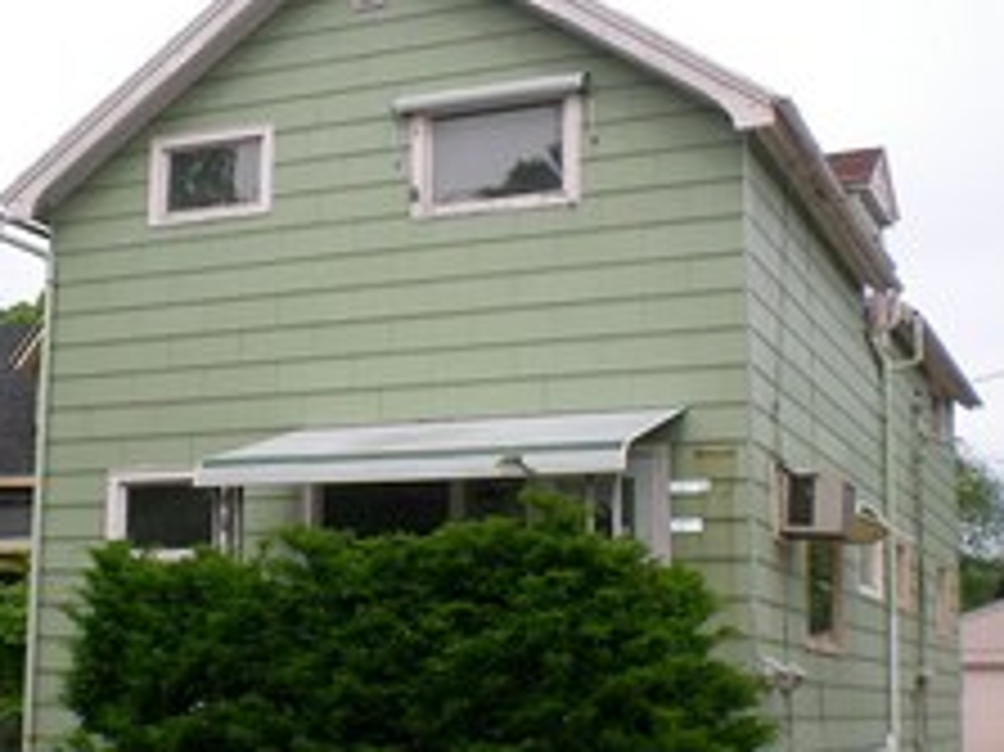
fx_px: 1710
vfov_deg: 24.8
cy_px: 405
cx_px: 333
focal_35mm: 59
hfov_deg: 32.4
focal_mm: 6.3
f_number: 4.6
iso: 77
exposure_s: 1/334
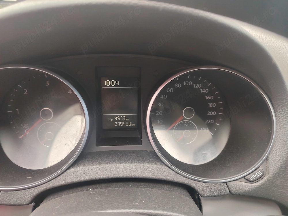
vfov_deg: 56.8
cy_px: 108
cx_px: 144
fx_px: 200
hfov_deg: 71.6
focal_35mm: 24
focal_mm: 5.25
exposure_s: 1/33.3
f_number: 1.75
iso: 175
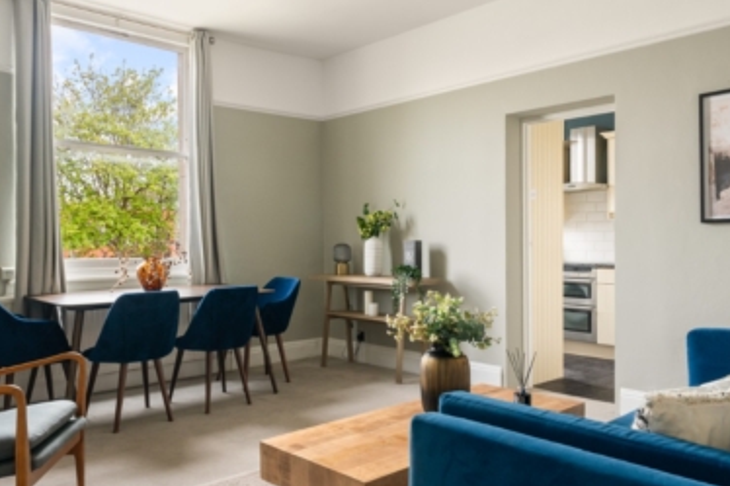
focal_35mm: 32
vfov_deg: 41.3
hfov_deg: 59.0
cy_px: 237
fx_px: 645
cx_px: 344
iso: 320
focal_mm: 19.5
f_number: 9
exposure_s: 1/2
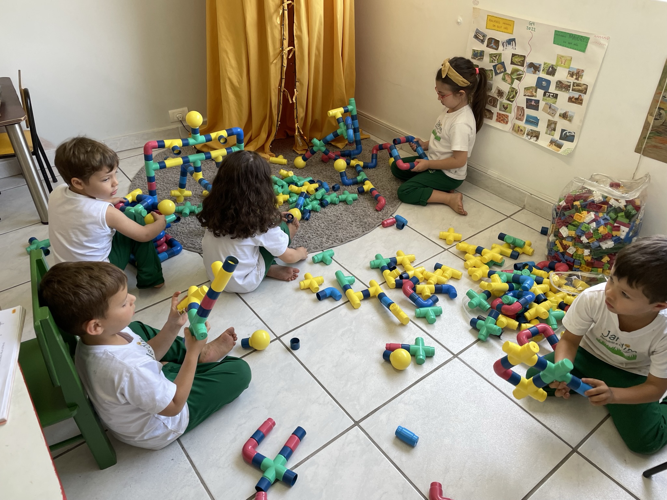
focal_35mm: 26
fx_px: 501
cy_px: 250
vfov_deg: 53.1
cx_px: 334
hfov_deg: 67.3
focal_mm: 4.2
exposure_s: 1/120
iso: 64
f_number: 1.6
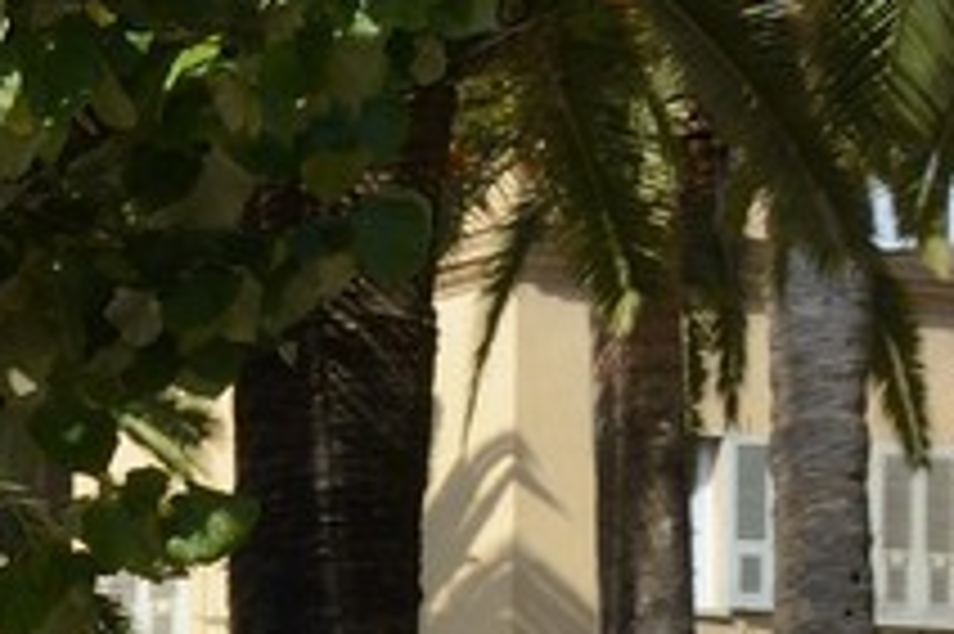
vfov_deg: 5.9
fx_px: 5799
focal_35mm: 219
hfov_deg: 7.8
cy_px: 1767
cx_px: -2214
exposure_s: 1/200
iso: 200
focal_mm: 29
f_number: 10
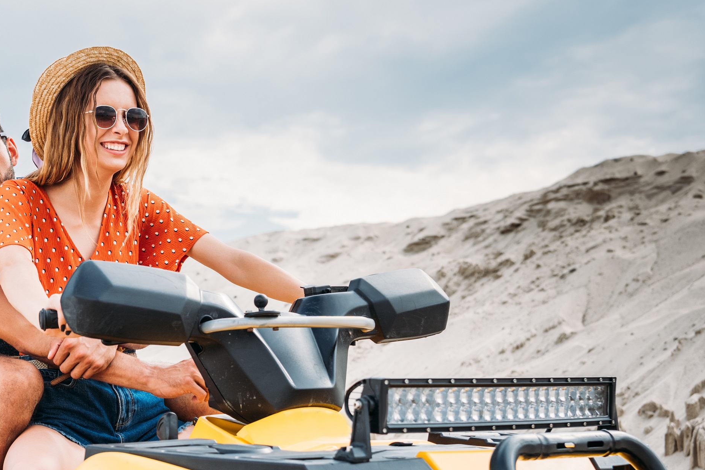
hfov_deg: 26.9
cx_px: 154
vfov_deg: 18.3
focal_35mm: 74
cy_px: 370
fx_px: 1450
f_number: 4.5
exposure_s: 1/800
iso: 200
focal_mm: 46
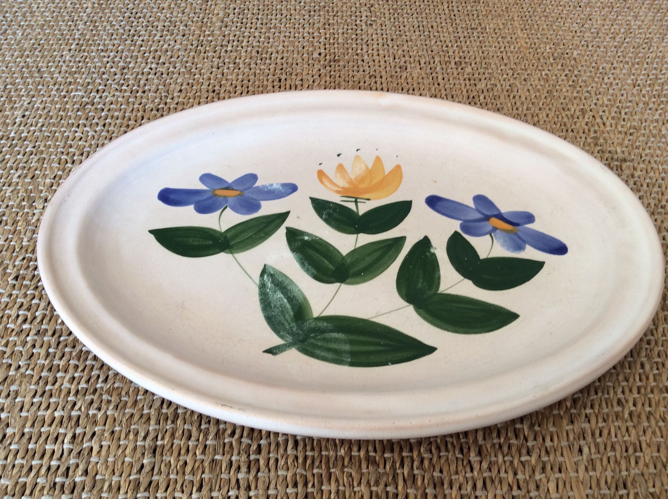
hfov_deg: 55.4
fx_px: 636
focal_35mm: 33
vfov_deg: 42.8
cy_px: 249
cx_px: 340
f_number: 2.4
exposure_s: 1/50
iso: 40
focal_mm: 3.3
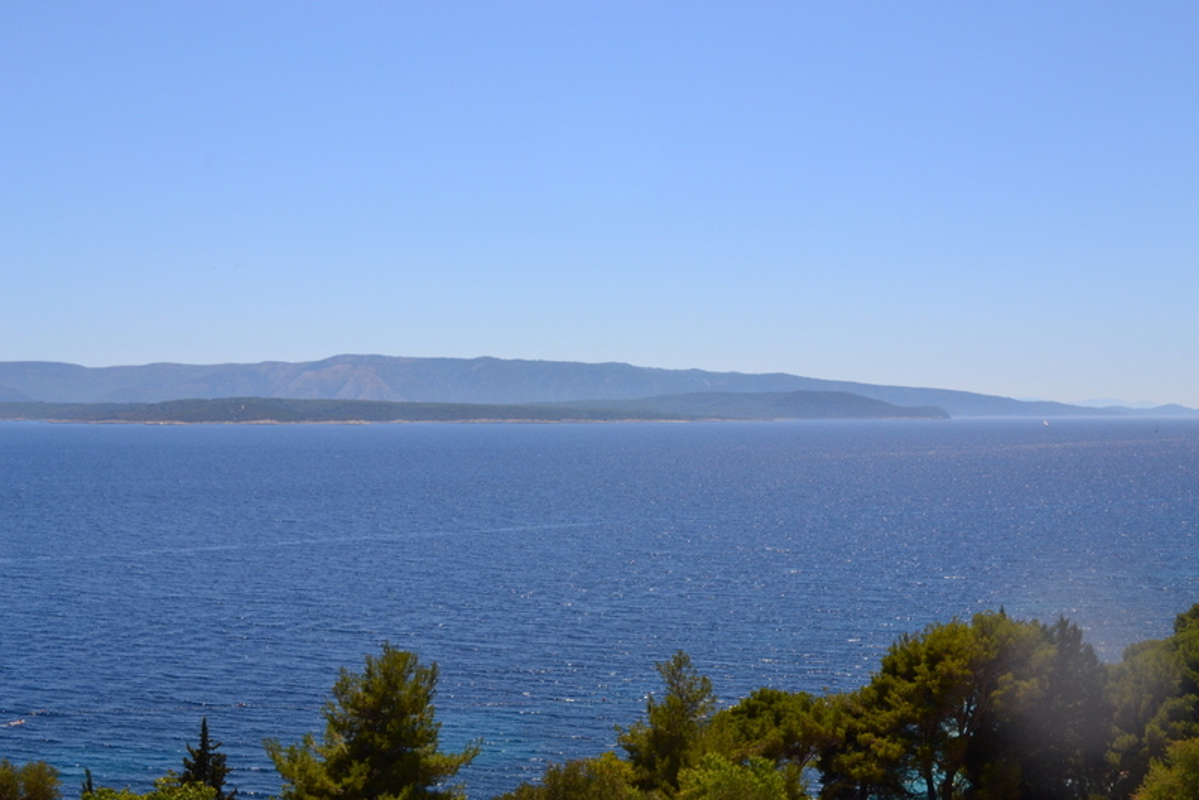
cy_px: 400
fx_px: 1449
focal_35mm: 44
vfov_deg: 30.9
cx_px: 600
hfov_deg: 44.9
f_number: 11
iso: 320
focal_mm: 29
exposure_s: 1/500
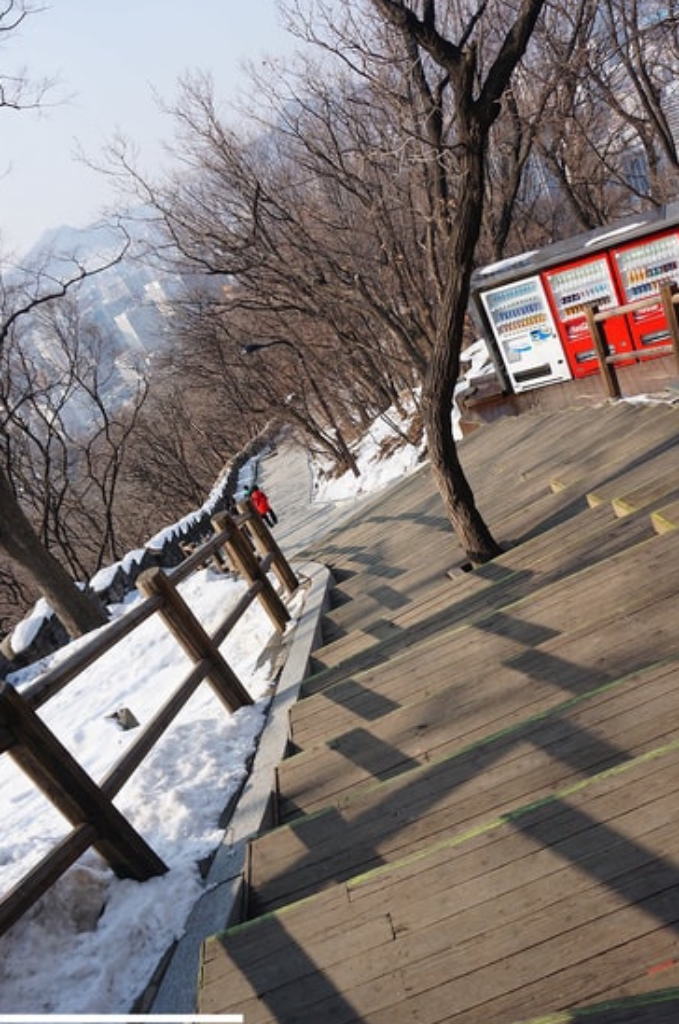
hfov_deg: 46.2
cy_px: 554
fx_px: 795
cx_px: 376
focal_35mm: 28
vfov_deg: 65.5
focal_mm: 16
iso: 100
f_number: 4
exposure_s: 1/500
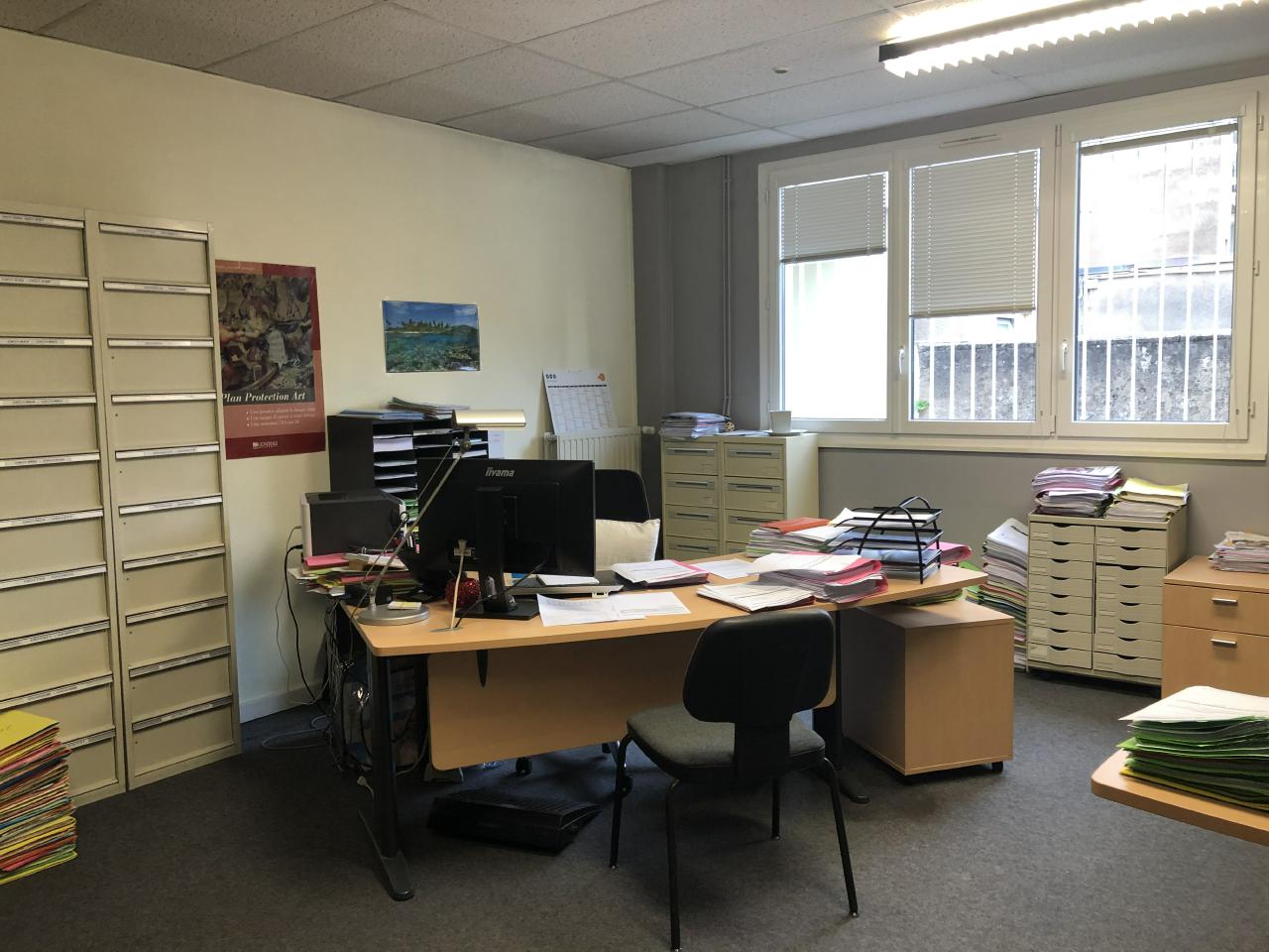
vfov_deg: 49.7
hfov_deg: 63.4
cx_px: 634
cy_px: 476
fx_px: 1026
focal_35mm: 28
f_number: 1.8
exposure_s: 1/20
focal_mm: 3.99
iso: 40
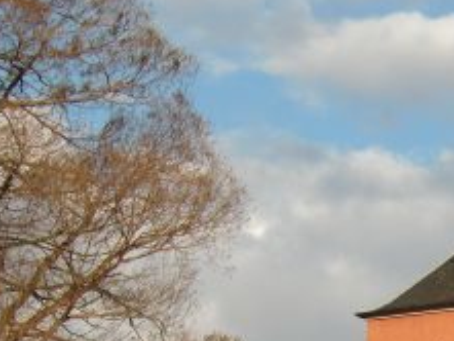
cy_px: 606
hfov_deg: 11.5
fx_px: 2231
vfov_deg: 8.4
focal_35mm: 170
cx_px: 479
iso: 64
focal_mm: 8.4
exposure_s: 1/640
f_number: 4
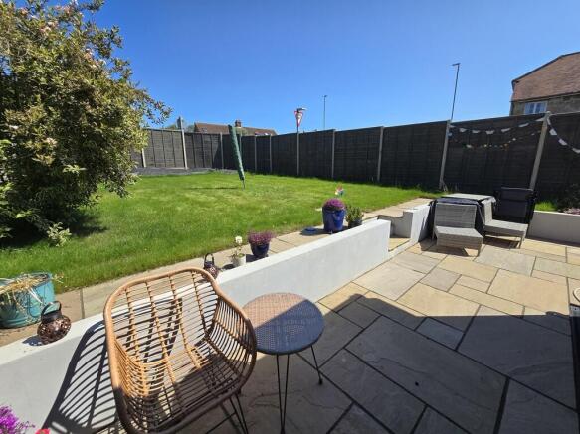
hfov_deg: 106.2
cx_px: 290
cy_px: 217
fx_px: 218
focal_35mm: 13
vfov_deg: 89.9
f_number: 2.2
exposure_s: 1/2016
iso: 50
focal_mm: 2.2
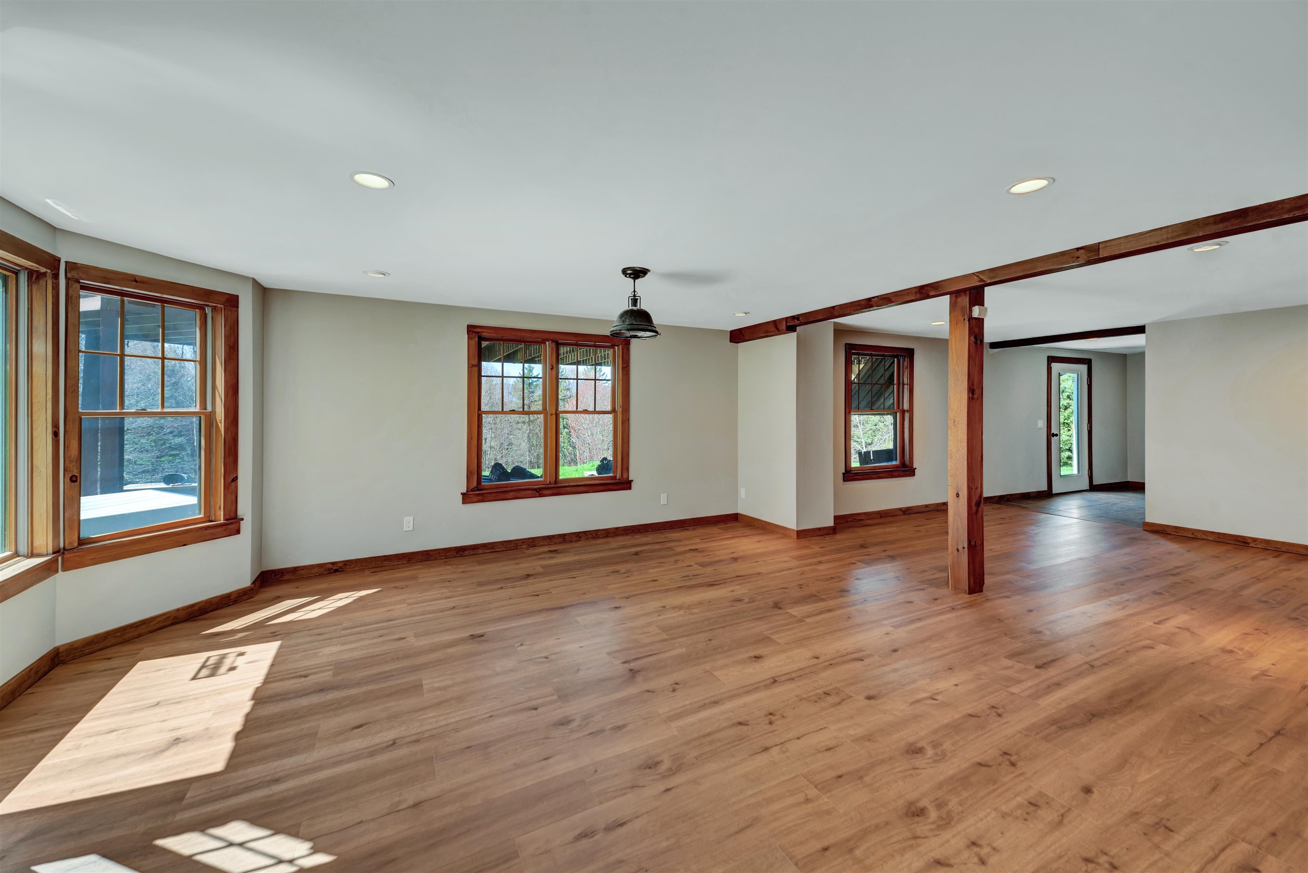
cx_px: 654
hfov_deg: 104.2
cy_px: 436
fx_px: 509
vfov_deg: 81.2
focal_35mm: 14
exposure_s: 1/40
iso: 200
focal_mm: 14
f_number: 8
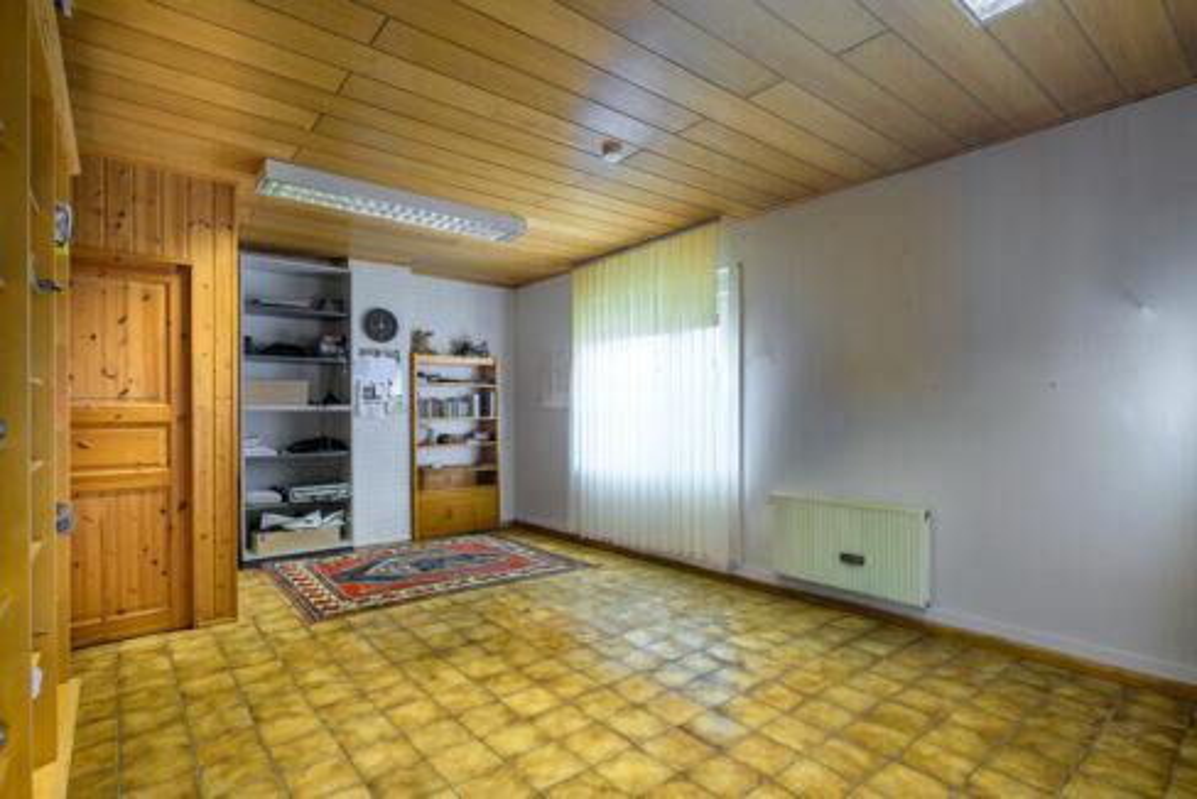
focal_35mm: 18
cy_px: 400
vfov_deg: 69.0
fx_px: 582
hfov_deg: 91.6
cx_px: 598
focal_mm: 17.5
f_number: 9
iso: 200
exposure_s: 1/4
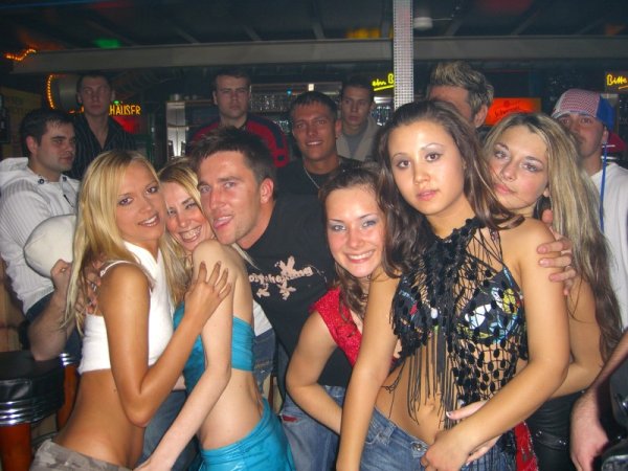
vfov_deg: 37.7
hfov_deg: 49.0
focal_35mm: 38
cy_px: 236
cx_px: 314
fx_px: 689
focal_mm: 7.9
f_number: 2.8
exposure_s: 1/60
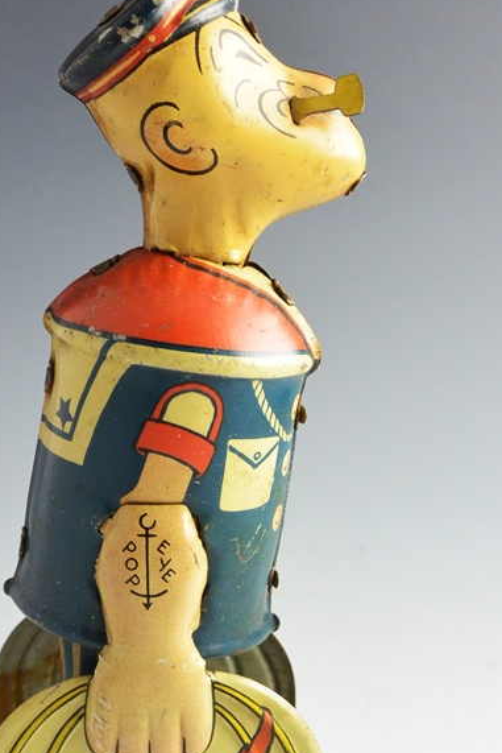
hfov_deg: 19.4
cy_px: 460
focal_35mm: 70
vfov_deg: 28.8
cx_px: 198
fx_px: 1463
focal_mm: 15.1
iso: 800
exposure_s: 1/40
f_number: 4.2
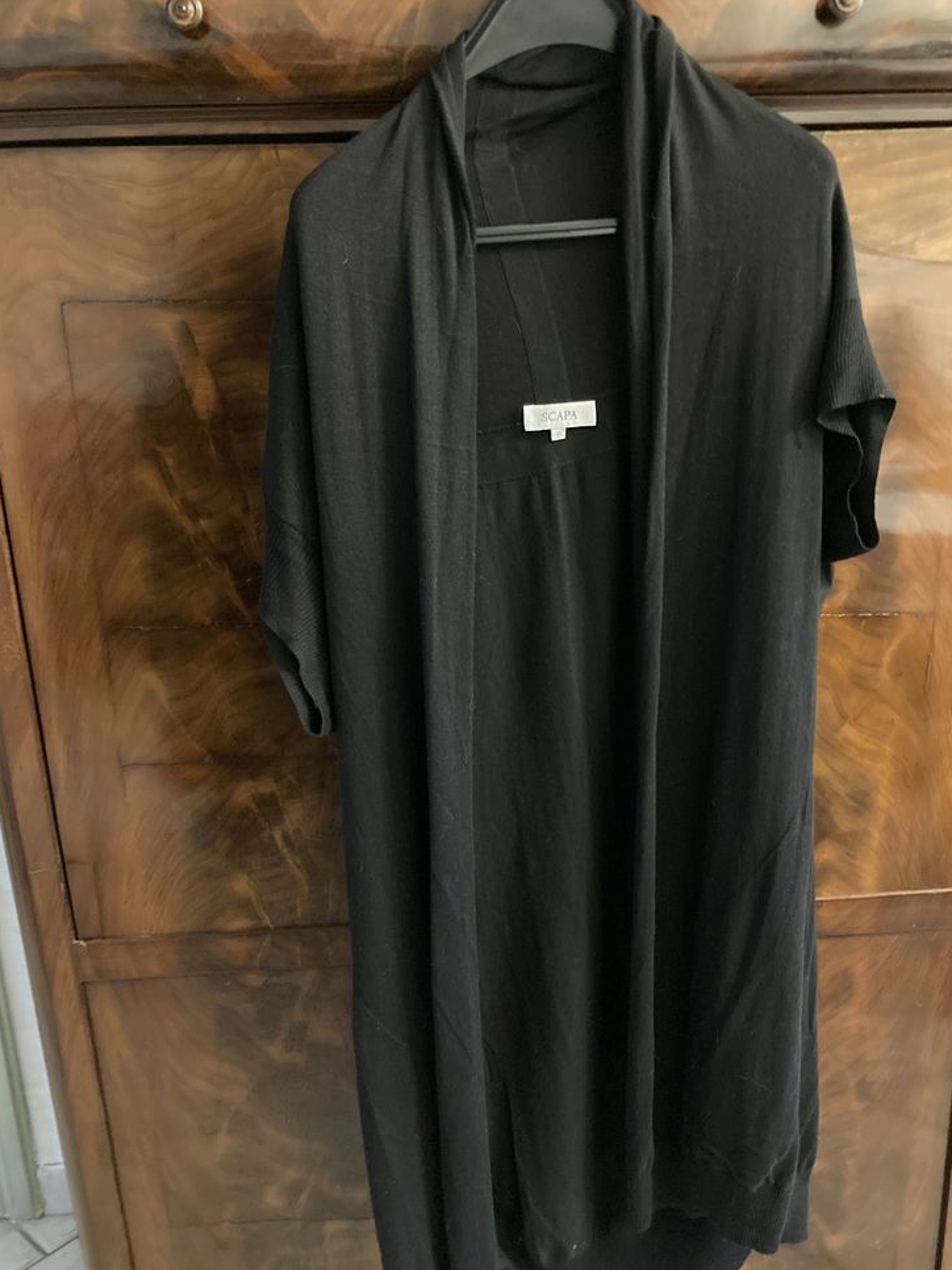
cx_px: 489
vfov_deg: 61.7
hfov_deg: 48.2
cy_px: 656
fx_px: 1064
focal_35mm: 29
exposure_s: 1/15
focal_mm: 3.99
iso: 1000
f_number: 1.8
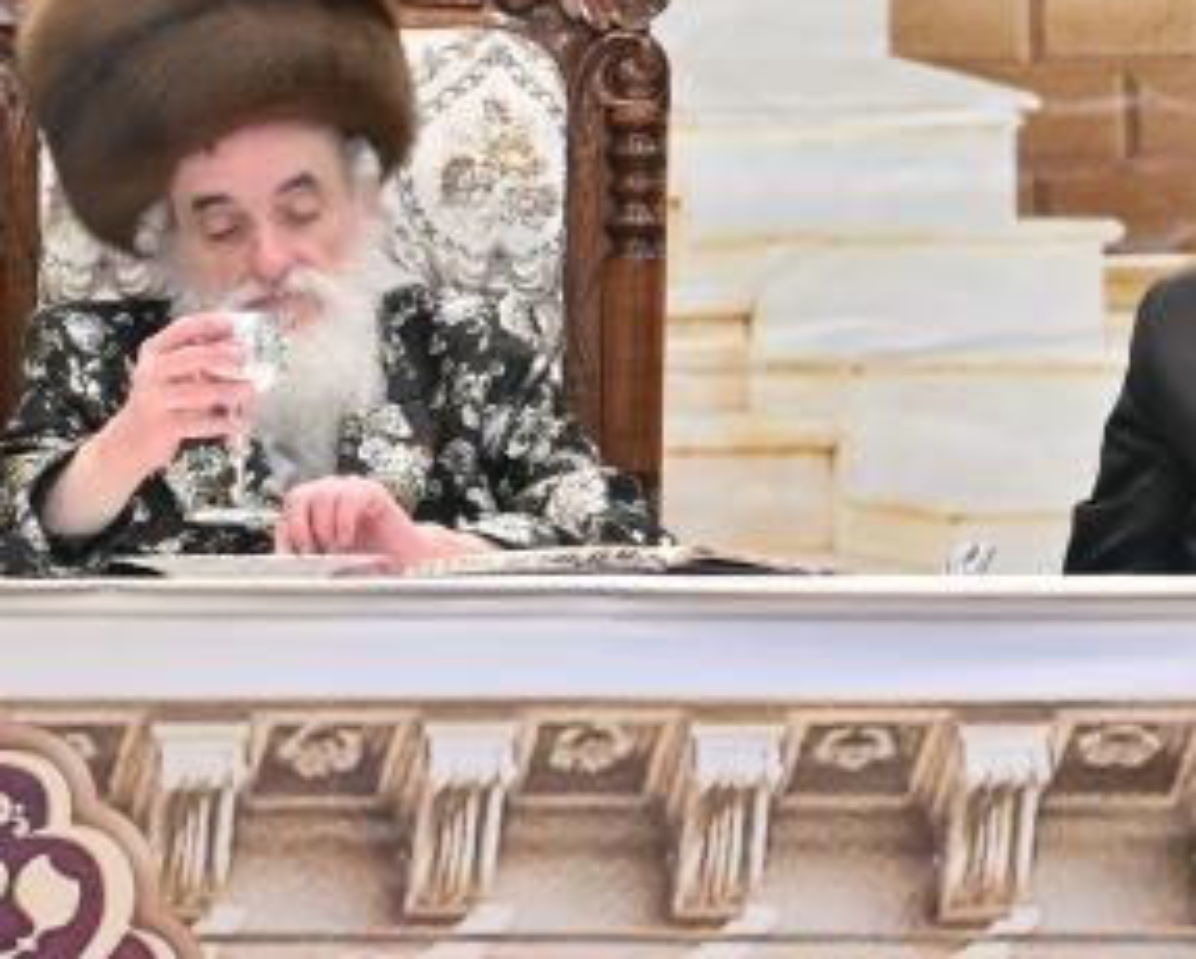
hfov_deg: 3.8
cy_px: 79
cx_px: 433
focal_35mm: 512
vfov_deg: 3.0
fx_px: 18136
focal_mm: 102
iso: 320
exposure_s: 1/500
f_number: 2.8
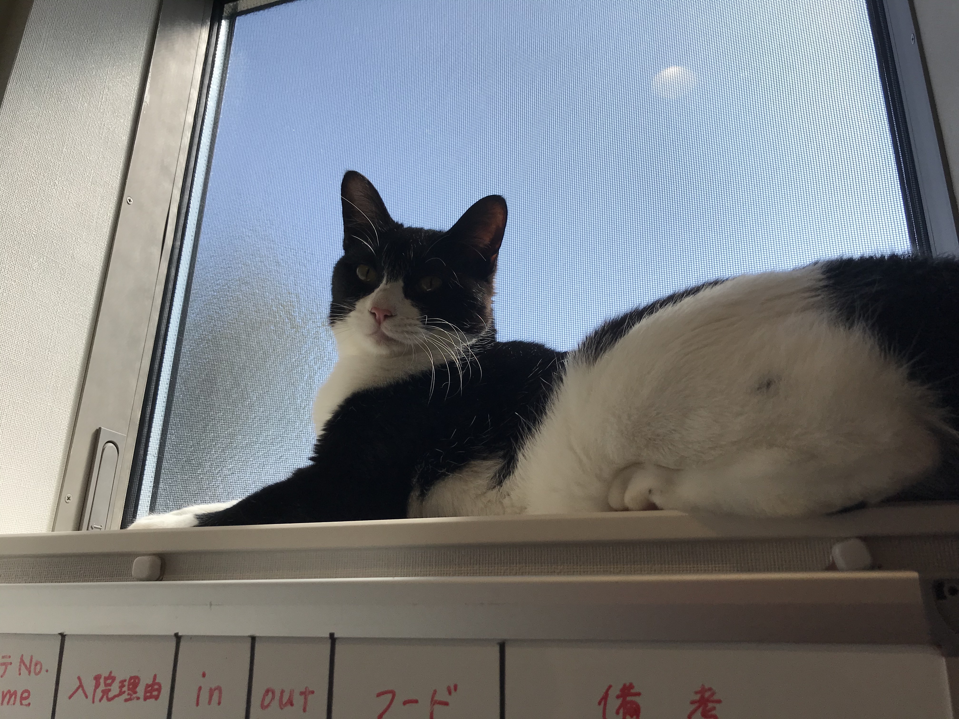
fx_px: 776
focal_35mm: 28
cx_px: 480
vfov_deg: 49.7
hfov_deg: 63.4
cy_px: 360
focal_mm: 3.99
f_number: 1.8
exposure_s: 1/1182
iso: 20
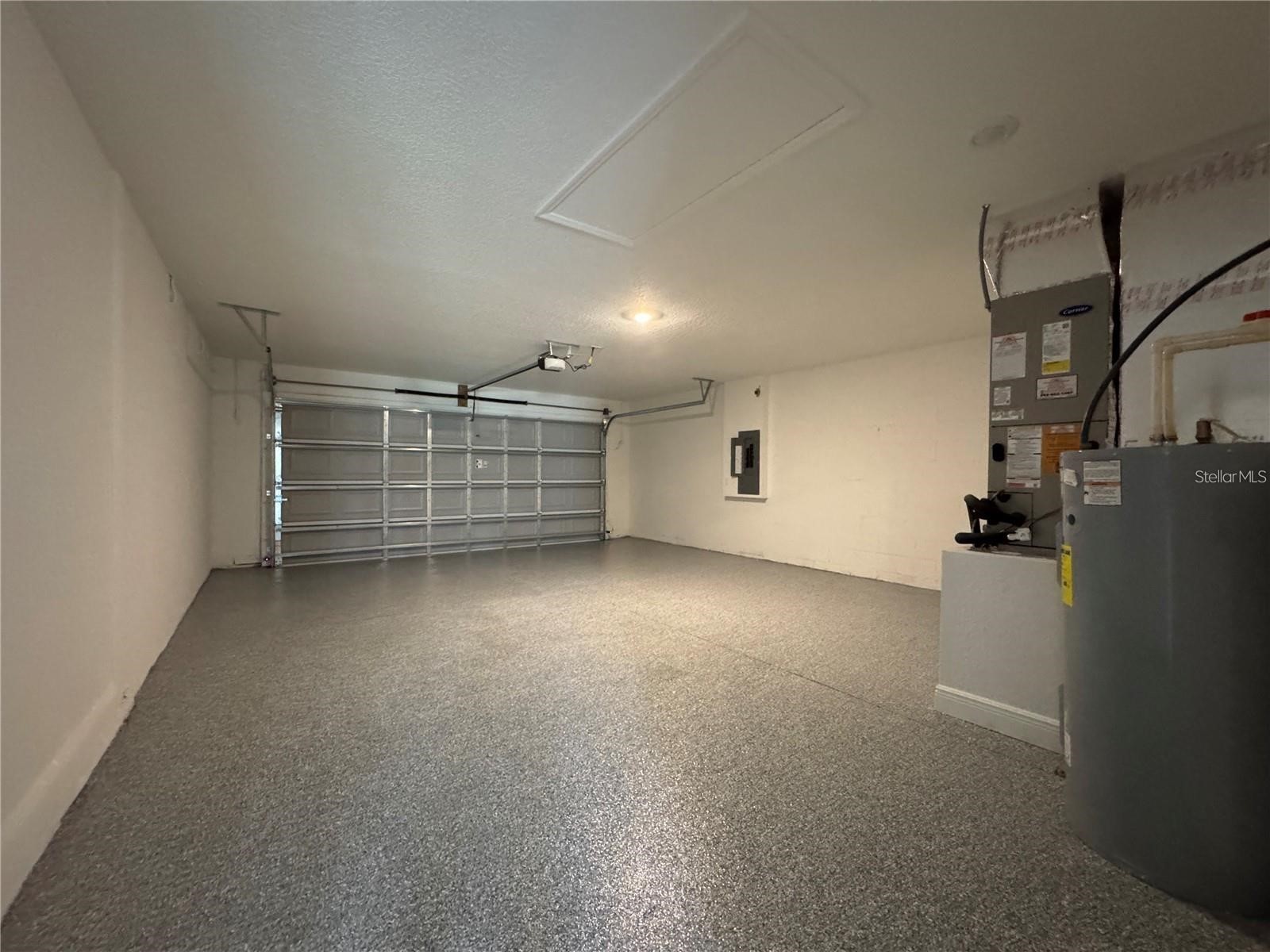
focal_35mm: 14
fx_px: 514
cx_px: 635
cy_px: 476
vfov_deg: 85.7
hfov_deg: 102.1
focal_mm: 2.22
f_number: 2.2
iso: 1000
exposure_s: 1/60
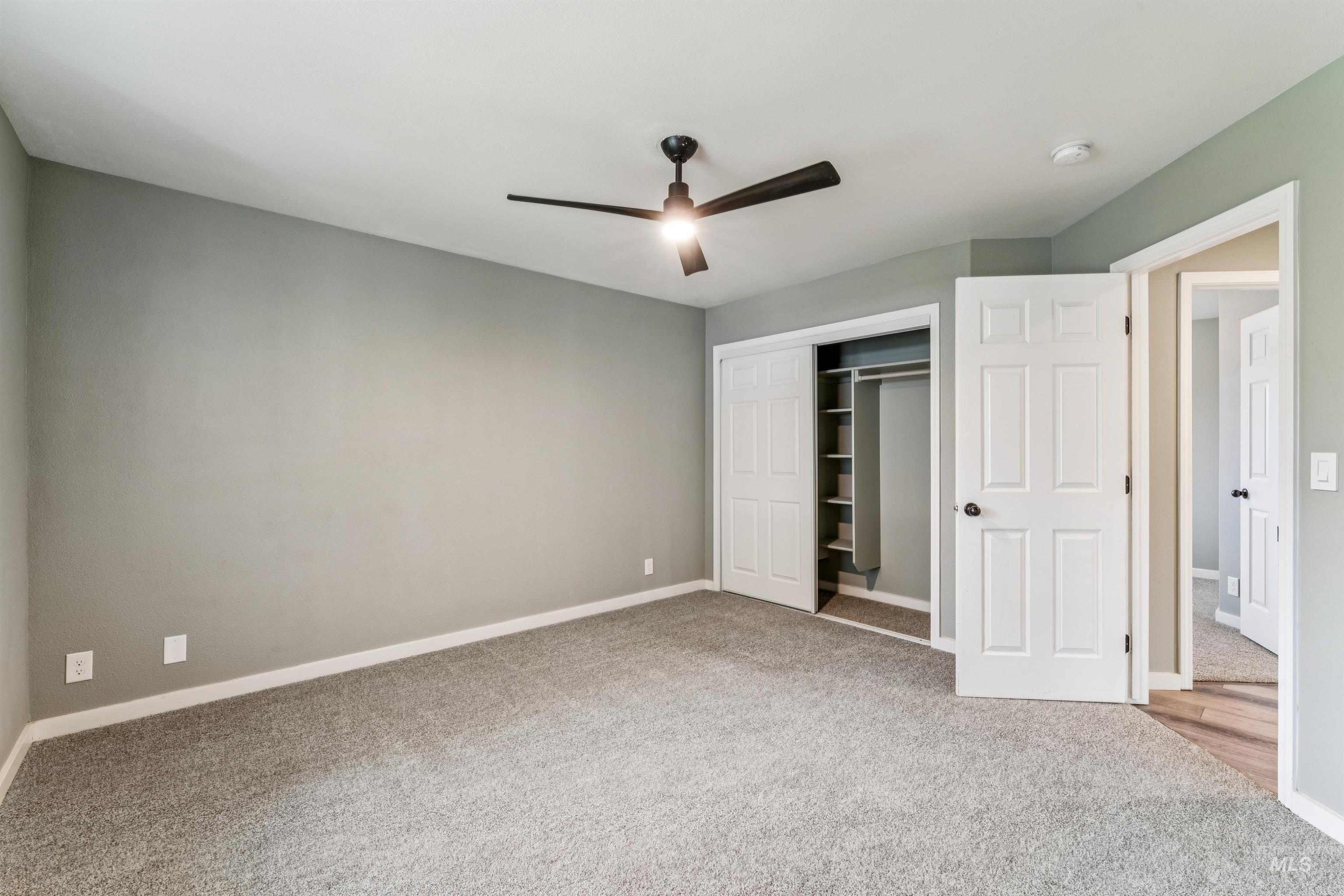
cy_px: 448
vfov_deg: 76.2
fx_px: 571
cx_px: 672
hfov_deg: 99.3
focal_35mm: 15
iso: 400
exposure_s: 1/2
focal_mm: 15.3
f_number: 13
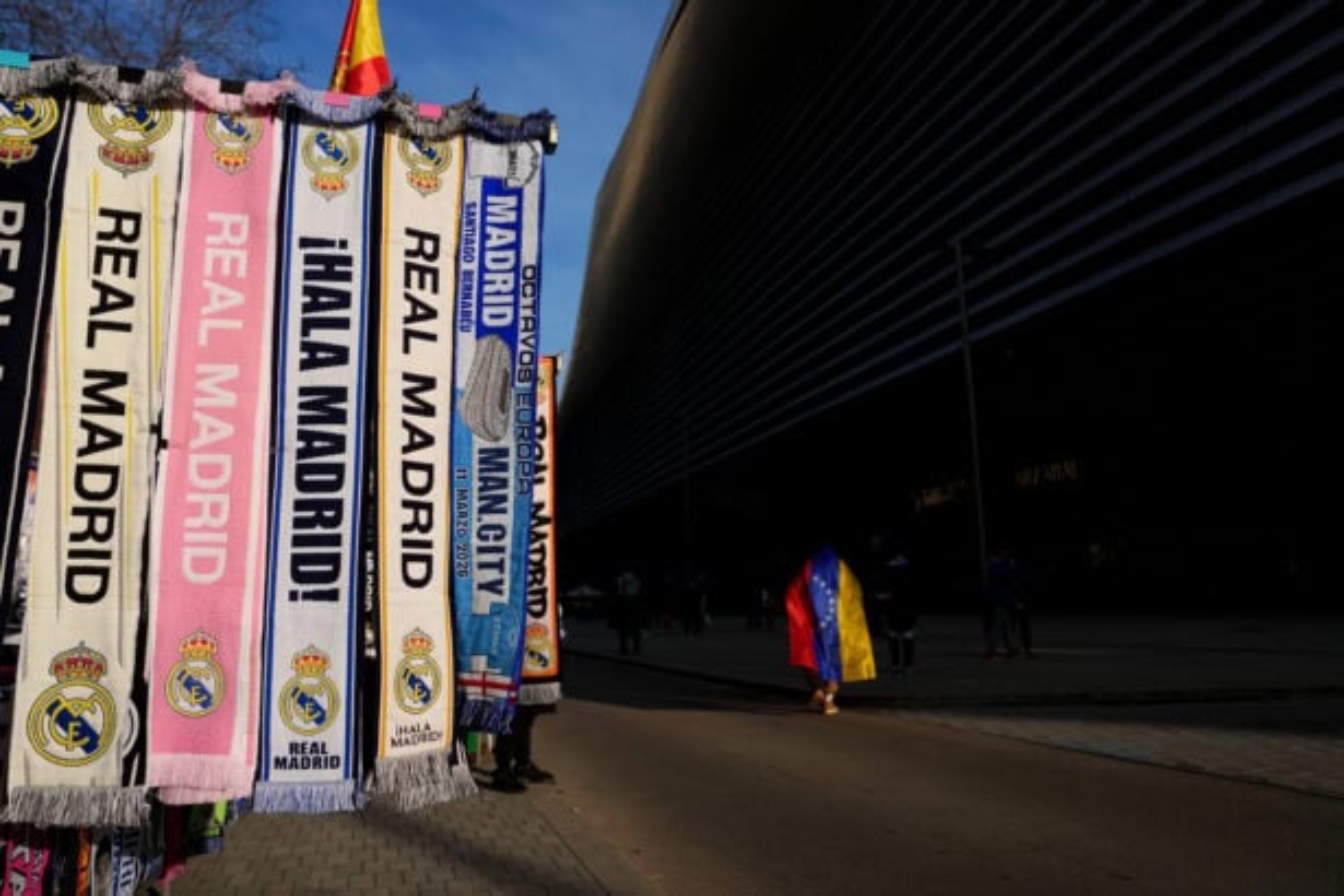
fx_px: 896
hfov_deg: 73.7
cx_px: 672
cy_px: 448
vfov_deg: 53.1
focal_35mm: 24
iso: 250
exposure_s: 1/6400
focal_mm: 24
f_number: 2.8
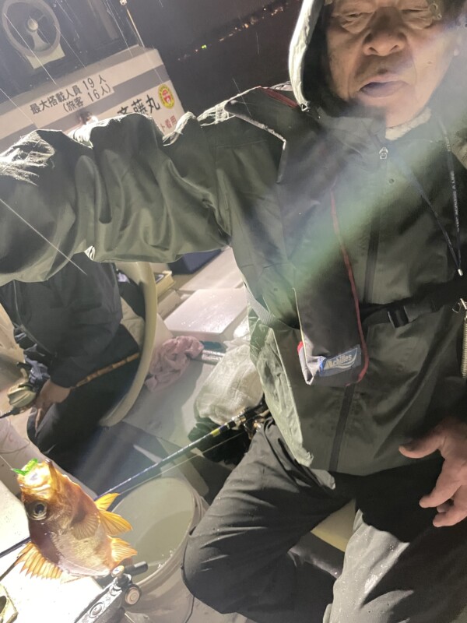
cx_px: 234
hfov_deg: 53.1
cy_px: 312
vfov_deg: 67.3
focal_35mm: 26
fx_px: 468
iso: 1000
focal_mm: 4.2
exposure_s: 1/30
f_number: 1.6
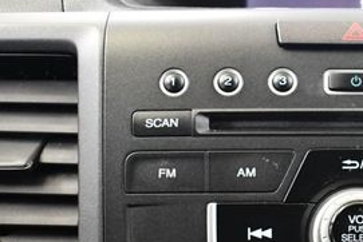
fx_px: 858
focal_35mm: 85
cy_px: 223
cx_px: 363
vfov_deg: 15.9
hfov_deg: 22.9
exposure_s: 1/60
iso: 4000
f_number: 3.5
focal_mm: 18
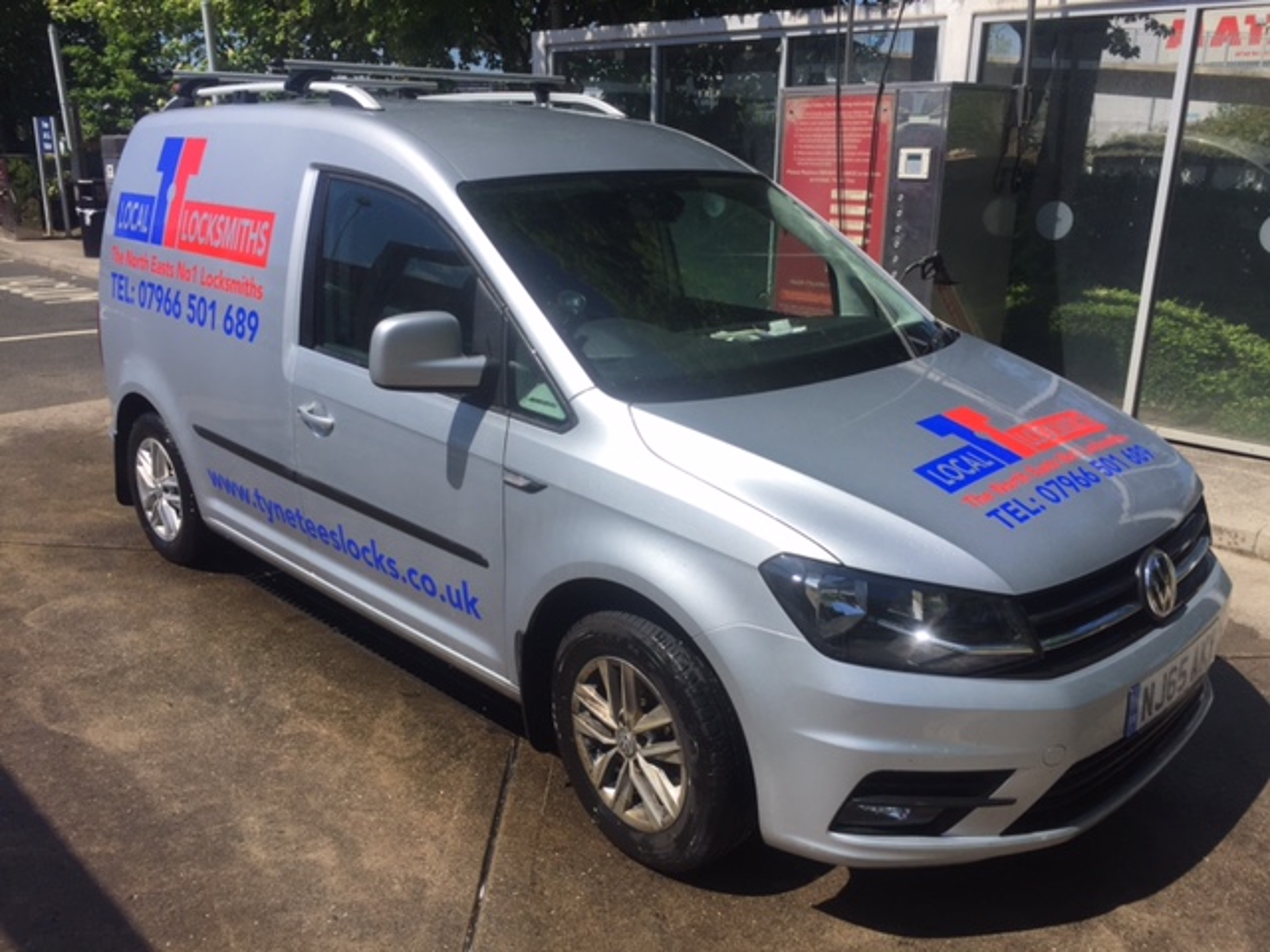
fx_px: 1064
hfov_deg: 61.7
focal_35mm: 29
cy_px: 476
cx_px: 635
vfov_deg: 48.2
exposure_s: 1/2475
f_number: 2.2
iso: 32
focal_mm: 4.15
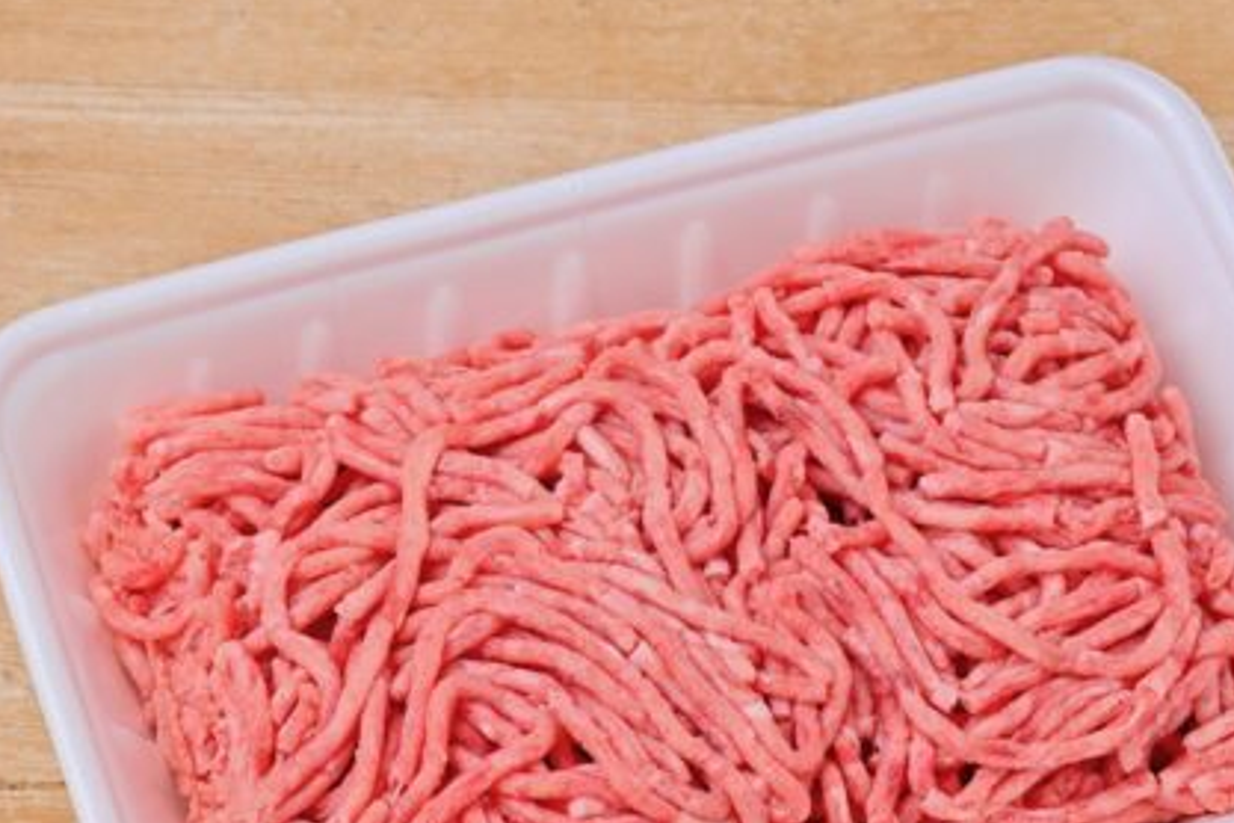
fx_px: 6547
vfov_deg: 7.2
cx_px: 669
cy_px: 586
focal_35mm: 191
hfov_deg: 10.8
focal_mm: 120
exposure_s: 1/125
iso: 100
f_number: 13
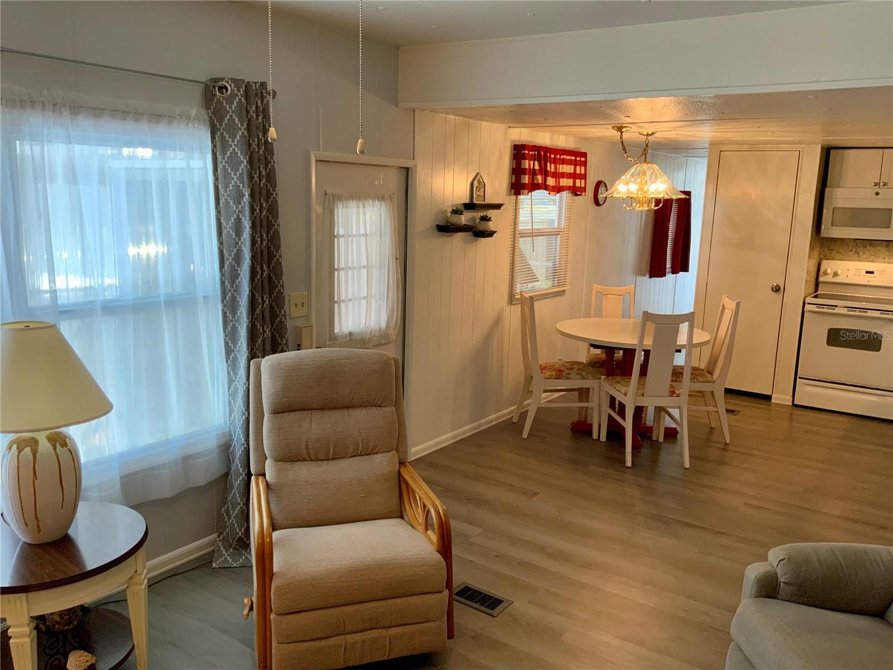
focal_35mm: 29
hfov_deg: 61.7
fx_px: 748
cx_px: 446
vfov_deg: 48.2
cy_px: 335
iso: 80
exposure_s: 1/60
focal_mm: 3
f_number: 1.8
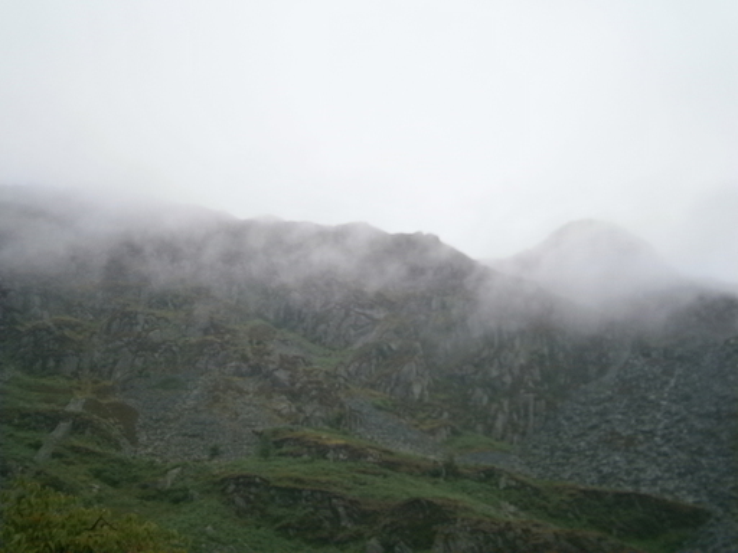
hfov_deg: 40.4
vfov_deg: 30.9
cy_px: 276
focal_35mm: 47
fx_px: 1002
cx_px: 369
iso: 80
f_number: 3.4
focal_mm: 8.3
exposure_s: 1/160
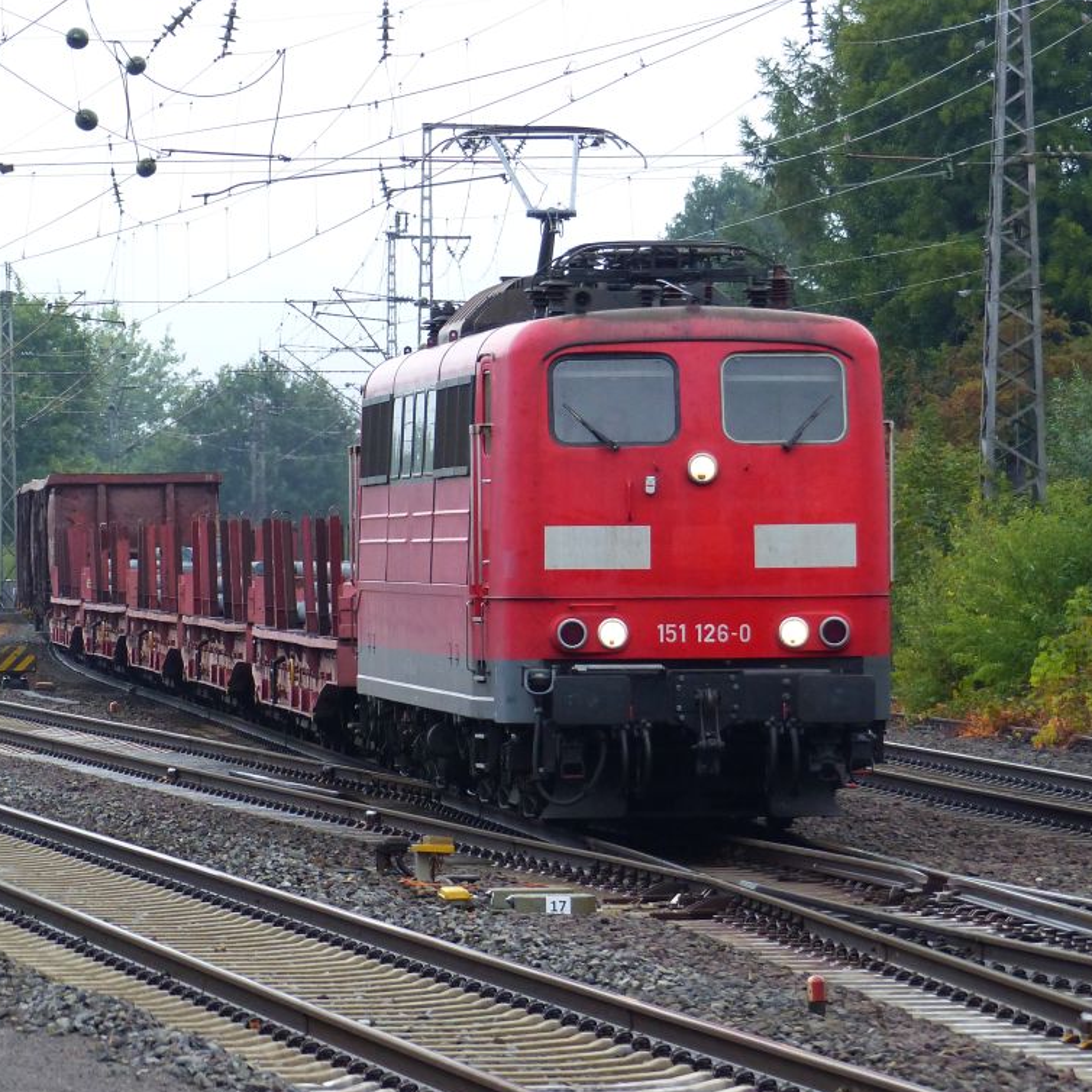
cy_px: 490
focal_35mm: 291
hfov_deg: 6.0
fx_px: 10386
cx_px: 676
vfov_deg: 6.0
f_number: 2.8
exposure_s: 1/500
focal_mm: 37.3
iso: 250
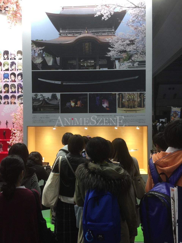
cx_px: 91
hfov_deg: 48.2
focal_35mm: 29
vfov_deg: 61.7
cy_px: 122
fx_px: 203
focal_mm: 4.15
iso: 32
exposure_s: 1/30
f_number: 2.2
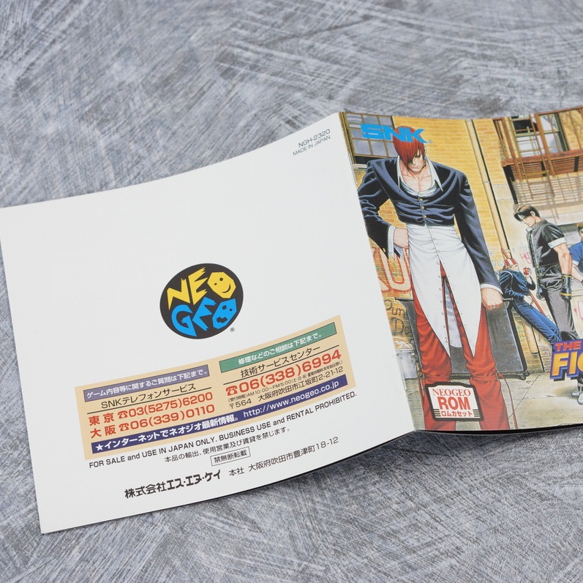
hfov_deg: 18.1
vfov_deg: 18.1
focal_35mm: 96
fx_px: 1829
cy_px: 291
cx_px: 389
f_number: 6.3
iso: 800
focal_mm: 50
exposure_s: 1/80
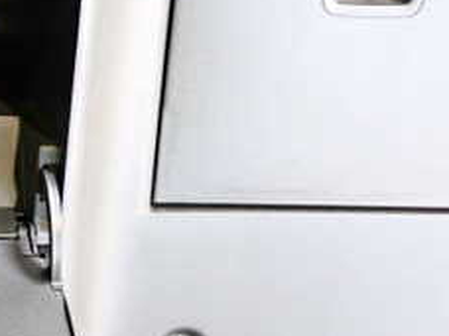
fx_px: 1025
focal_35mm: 79
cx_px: -126
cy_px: 193
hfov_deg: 22.3
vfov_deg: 18.7
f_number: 2.3
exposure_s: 1/30
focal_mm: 5.4
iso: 500
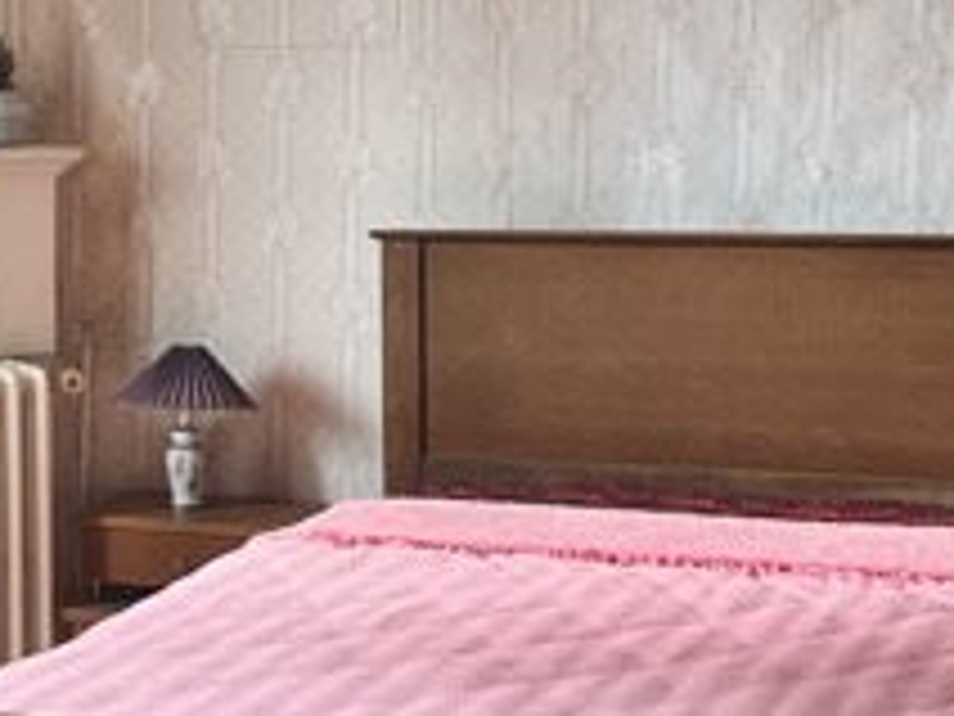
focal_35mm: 98
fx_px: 2701
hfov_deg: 19.3
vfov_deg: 15.1
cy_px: 410
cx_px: -63
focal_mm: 5.1
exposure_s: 1/121
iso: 80
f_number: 1.6
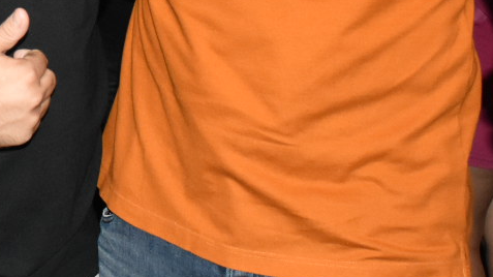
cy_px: -134
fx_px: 1255
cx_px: -88
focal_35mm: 96
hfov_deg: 20.8
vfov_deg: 12.0
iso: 2500
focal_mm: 18
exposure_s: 1/100
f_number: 5.6
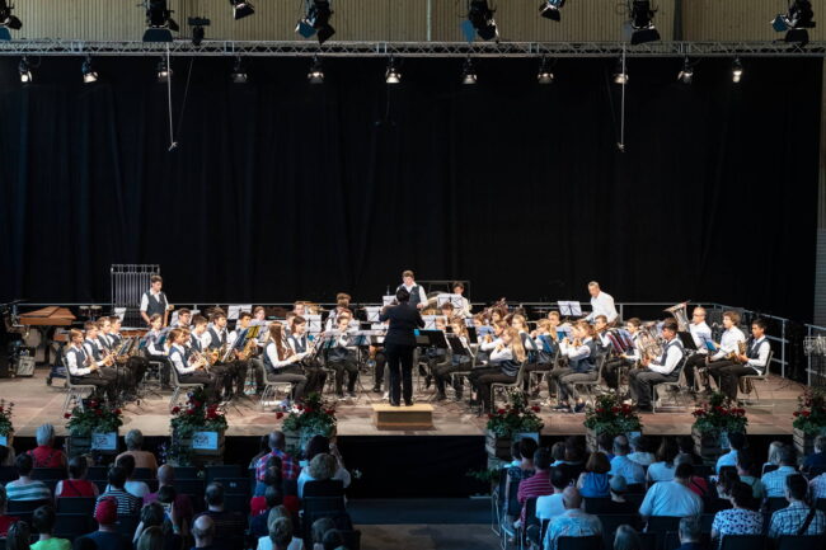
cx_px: 413
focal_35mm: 70
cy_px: 275
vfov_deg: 19.4
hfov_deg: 28.9
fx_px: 1606
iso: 3600
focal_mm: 70
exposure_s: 1/90
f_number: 6.7
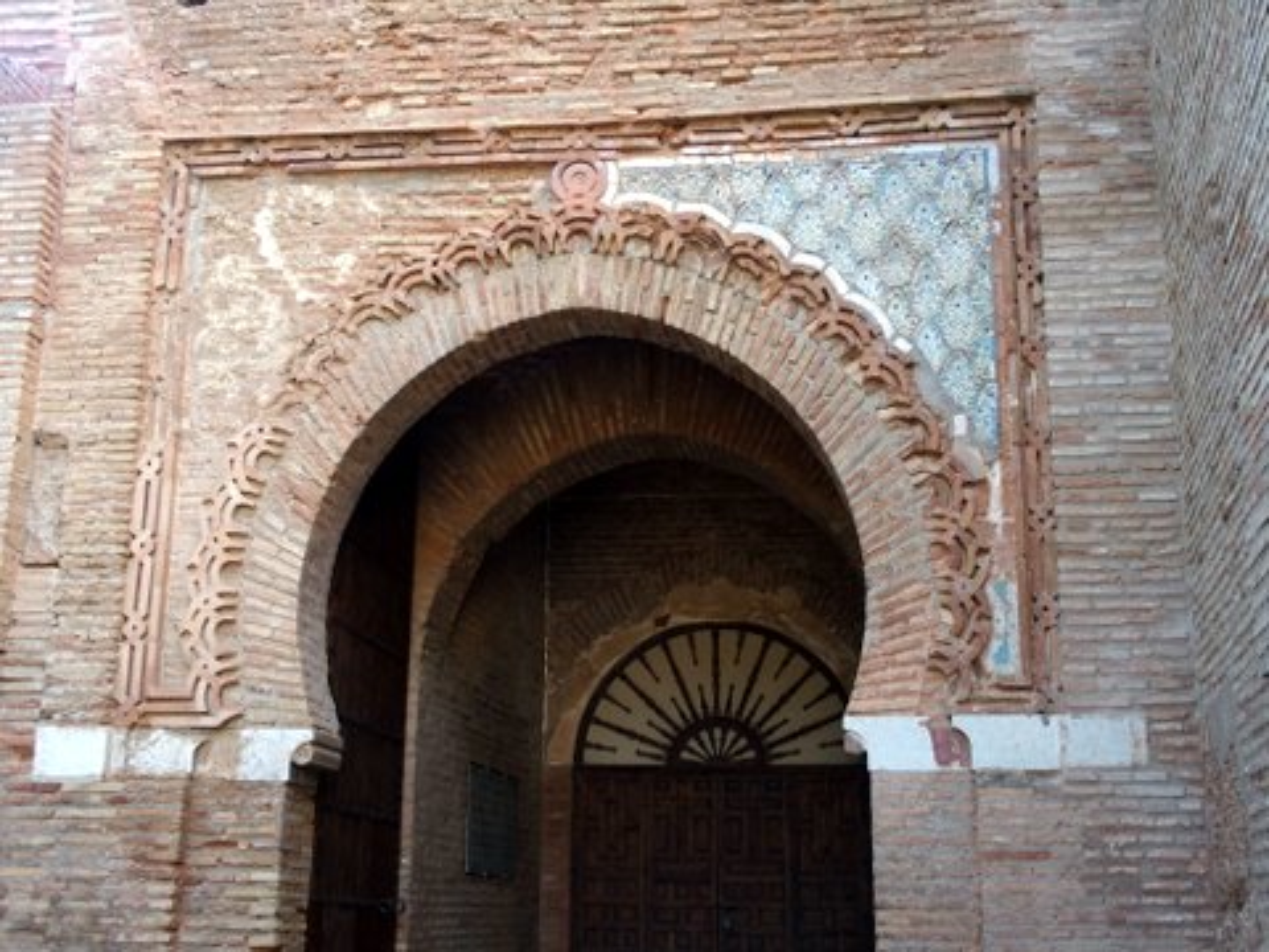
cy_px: 476
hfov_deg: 41.2
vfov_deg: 31.5
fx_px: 1686
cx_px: 634
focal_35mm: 46
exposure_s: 1/100
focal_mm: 9.8
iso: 125
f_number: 2.8
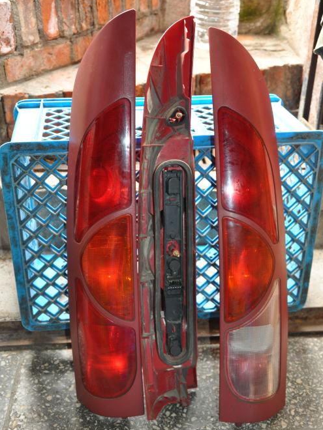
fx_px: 572
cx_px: 162
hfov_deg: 31.5
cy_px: 223
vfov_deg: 41.2
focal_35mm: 46
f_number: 4
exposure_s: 1/100
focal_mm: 28
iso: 800
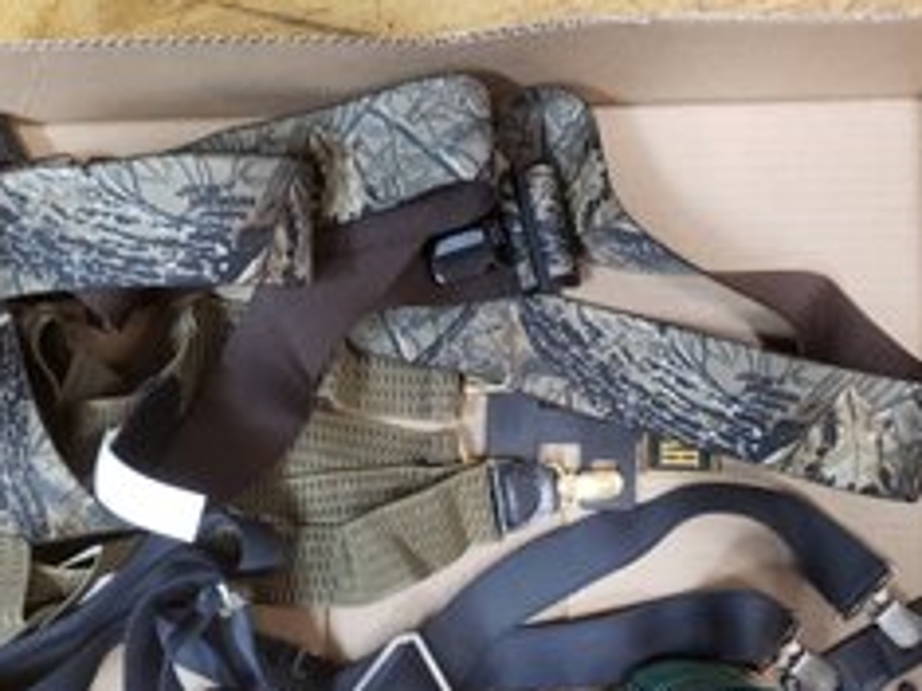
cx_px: 445
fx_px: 1012
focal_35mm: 38
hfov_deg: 49.0
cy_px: 465
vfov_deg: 37.3
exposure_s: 1/24
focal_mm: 4.3
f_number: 1.5
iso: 250
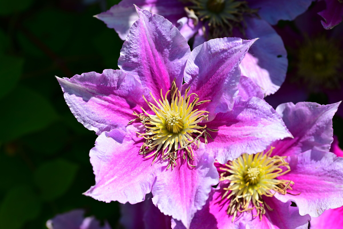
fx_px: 1001
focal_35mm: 105
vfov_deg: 13.1
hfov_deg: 19.4
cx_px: 172
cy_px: 114
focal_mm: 105
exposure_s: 1/200
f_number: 11
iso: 100
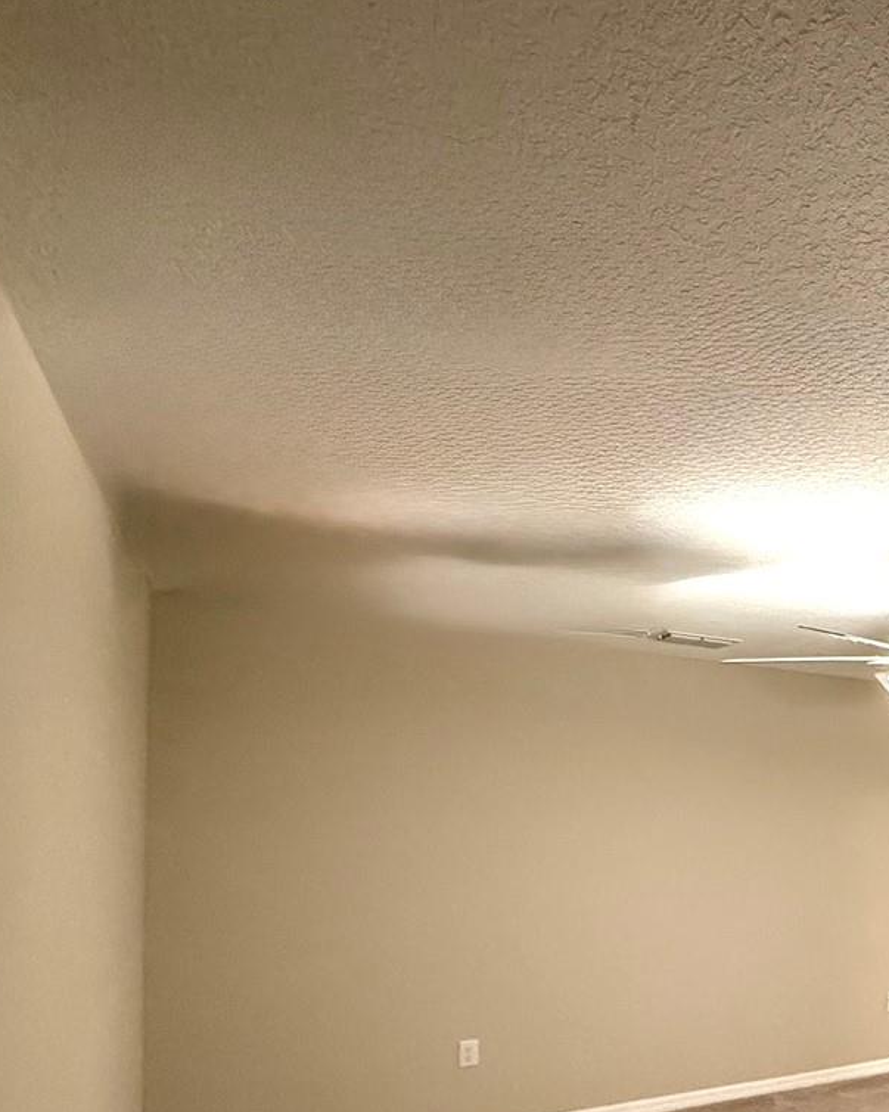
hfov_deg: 40.6
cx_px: 970
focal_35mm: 29
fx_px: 954
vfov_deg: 57.9
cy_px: 810
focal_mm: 2.22
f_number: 2.2
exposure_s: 1/60
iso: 640
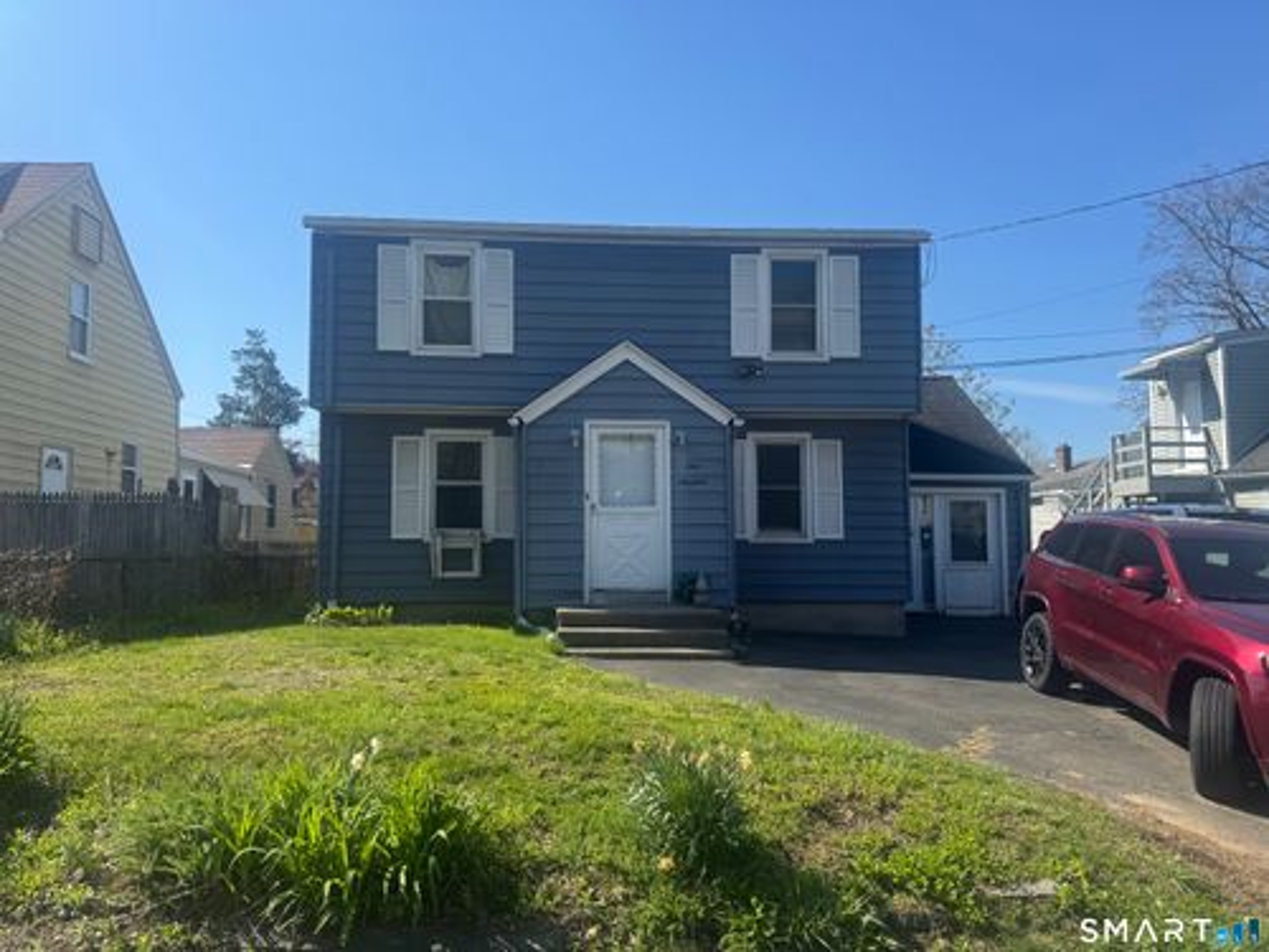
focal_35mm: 24
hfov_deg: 71.6
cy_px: 476
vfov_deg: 56.8
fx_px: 880
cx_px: 634
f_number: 1.78
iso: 80
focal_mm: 6.76
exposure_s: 1/3597
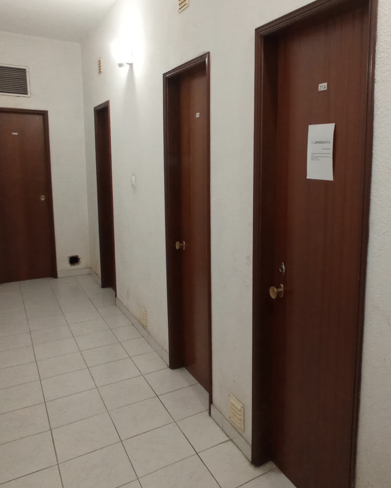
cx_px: 270
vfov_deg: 63.9
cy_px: 218
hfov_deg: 51.9
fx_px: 391
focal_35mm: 27
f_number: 2.2
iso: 417
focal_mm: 1.65
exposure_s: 1/33.3
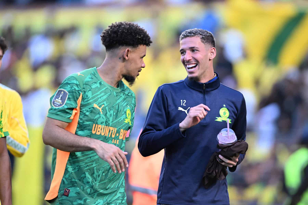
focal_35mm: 400
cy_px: 102
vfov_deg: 3.4
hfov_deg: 5.2
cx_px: 154
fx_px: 3422
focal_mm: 400
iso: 1600
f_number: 4
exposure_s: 1/1000
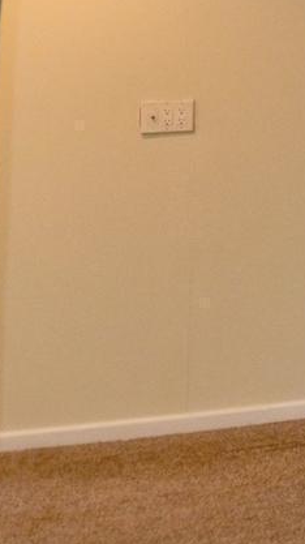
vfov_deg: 11.4
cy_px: -91
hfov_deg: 5.6
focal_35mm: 185
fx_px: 2665
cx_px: 1221
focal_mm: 24
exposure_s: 1/125
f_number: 4
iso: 400
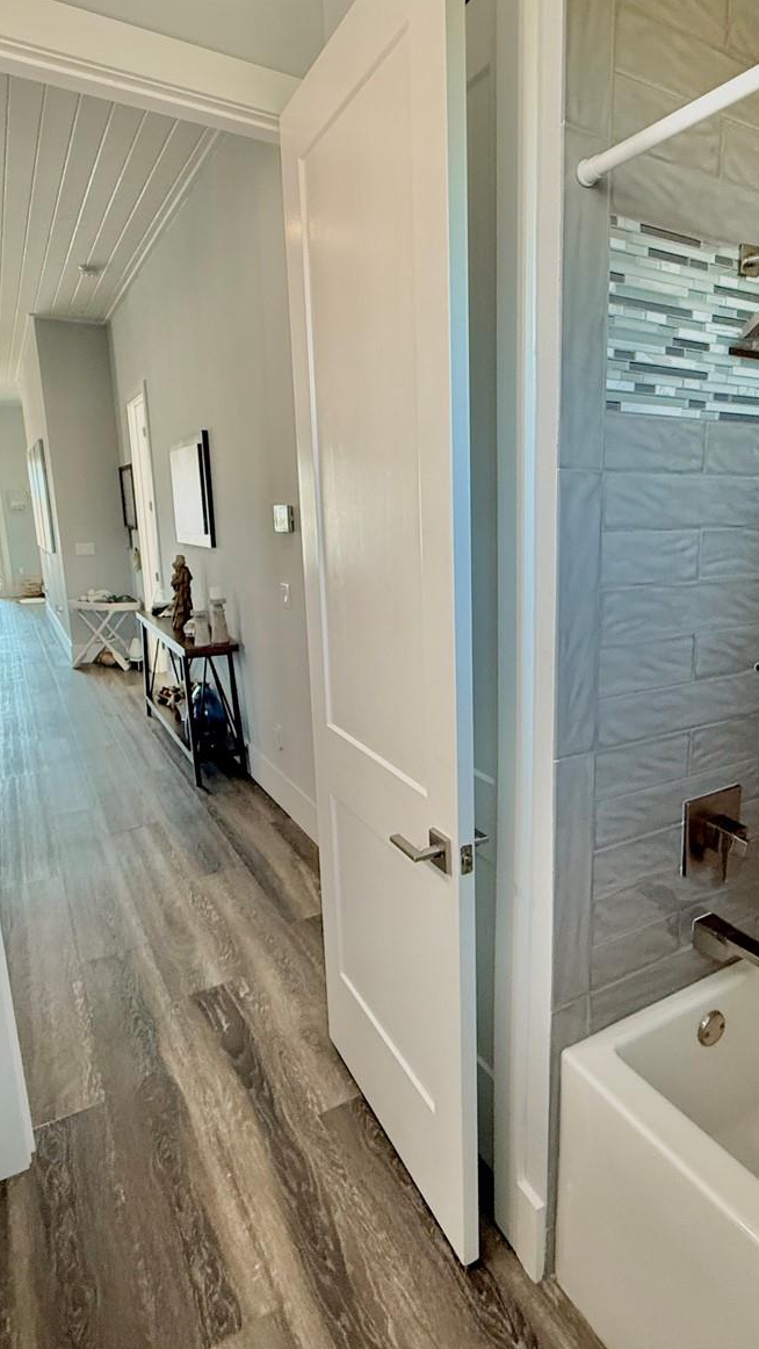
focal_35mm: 21
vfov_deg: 83.8
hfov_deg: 52.7
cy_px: 657
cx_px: 496
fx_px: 751
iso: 320
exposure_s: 1/120
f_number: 2.2
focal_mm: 2.22
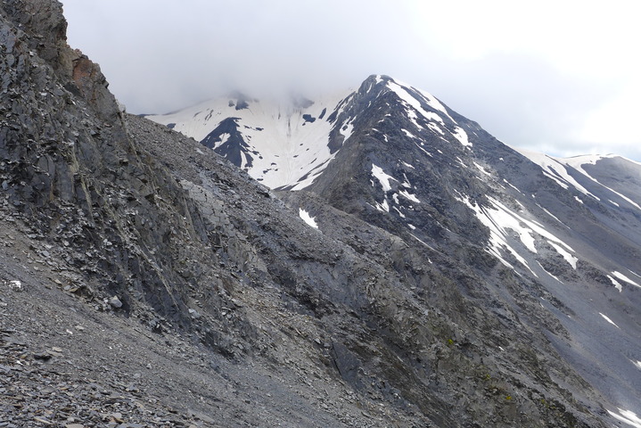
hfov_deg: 61.9
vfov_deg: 43.6
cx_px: 320
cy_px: 214
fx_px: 534
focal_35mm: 30
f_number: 2.8
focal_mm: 5.9
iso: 80
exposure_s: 1/800
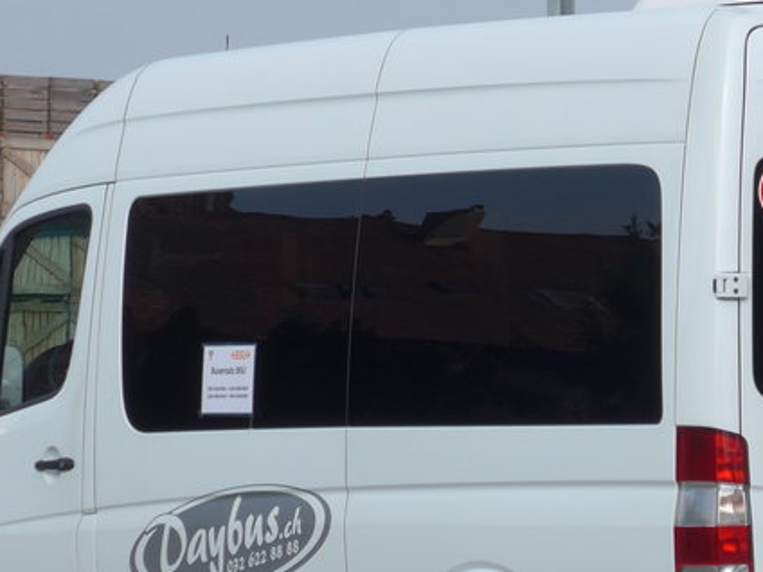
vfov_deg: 5.2
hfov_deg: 6.9
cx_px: 527
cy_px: 268
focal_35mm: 286
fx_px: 6304
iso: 80
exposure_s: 1/500
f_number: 4.9
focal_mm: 21.6
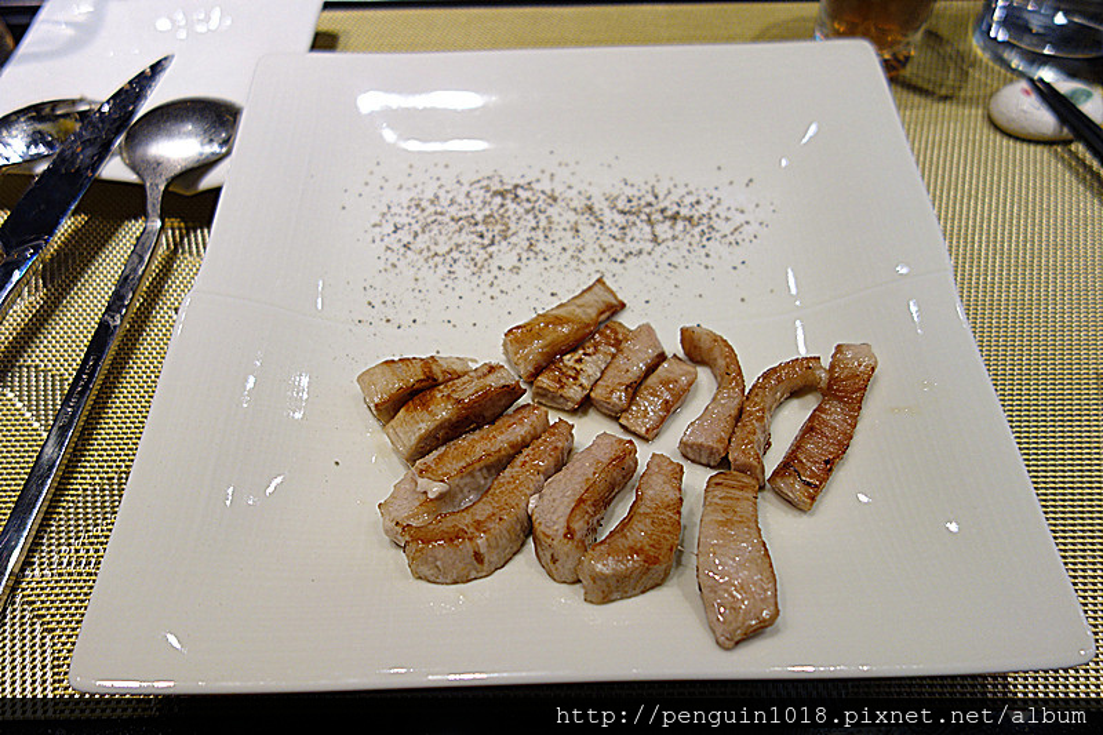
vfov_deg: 46.4
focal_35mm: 28
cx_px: 552
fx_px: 858
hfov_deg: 65.5
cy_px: 368
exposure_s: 1/30
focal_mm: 10.4
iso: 200
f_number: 1.8
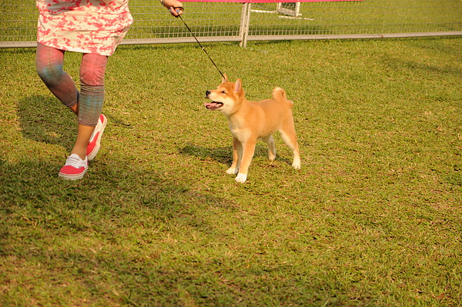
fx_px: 1346
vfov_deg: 13.0
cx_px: 231
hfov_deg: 19.5
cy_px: 154
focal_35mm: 105
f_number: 4
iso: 200
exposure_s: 1/800
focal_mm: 70
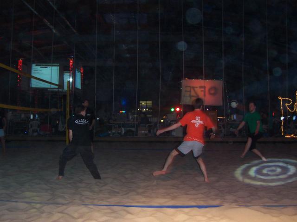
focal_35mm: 35
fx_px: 300
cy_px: 111
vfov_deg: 40.7
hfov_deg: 52.6
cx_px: 148
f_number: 2.8
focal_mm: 5.6
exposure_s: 1/30
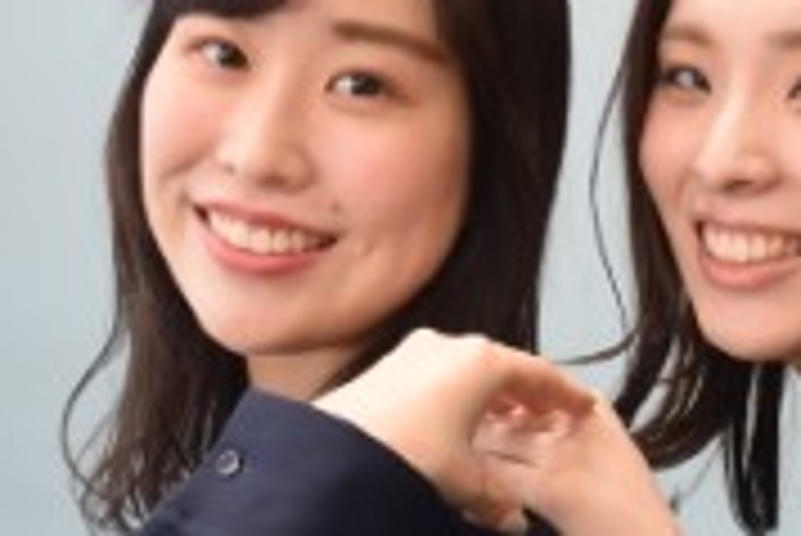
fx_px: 2757
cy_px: 356
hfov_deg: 16.3
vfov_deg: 11.1
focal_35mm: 124
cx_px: 698
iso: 320
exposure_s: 1/15
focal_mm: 23
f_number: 3.8
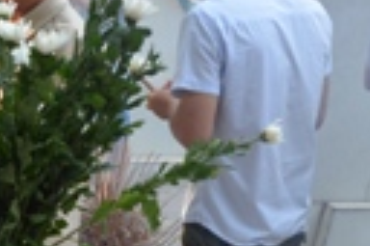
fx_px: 1560
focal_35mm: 152
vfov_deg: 8.9
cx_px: -101
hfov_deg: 13.1
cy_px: 265
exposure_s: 1/125
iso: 280
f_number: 5.6
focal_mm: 26
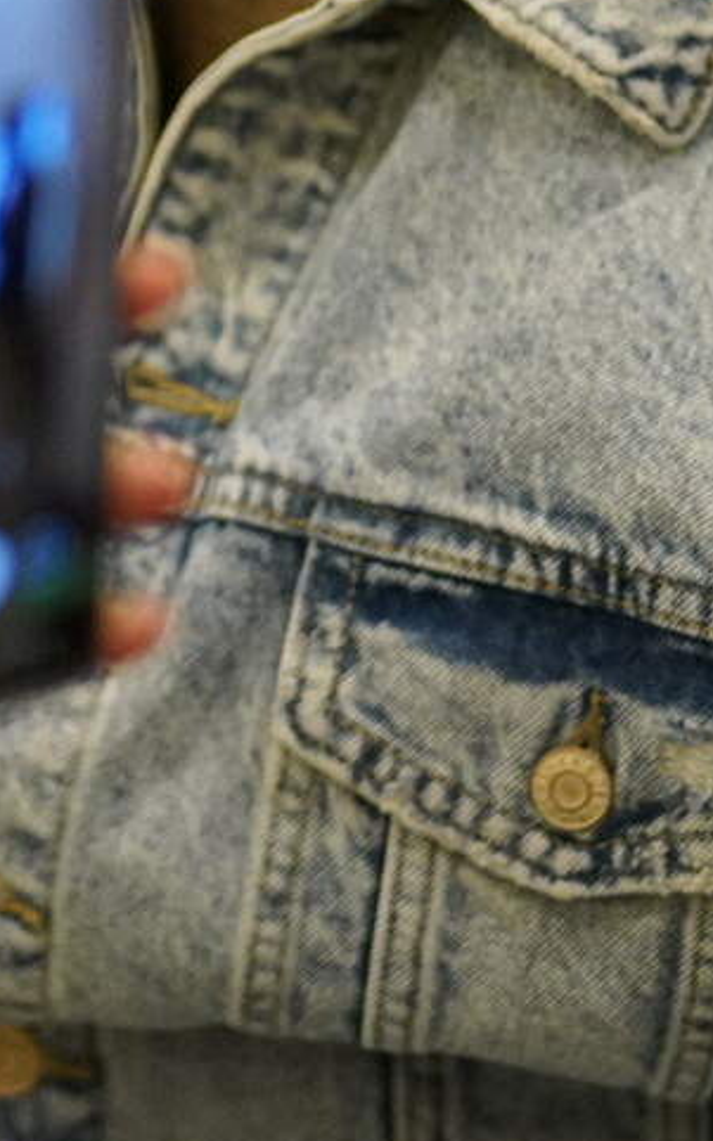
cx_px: -668
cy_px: -356
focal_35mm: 345
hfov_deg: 3.8
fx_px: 10733
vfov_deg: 6.0
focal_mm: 85
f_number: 1.8
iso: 4000
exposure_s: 1/100
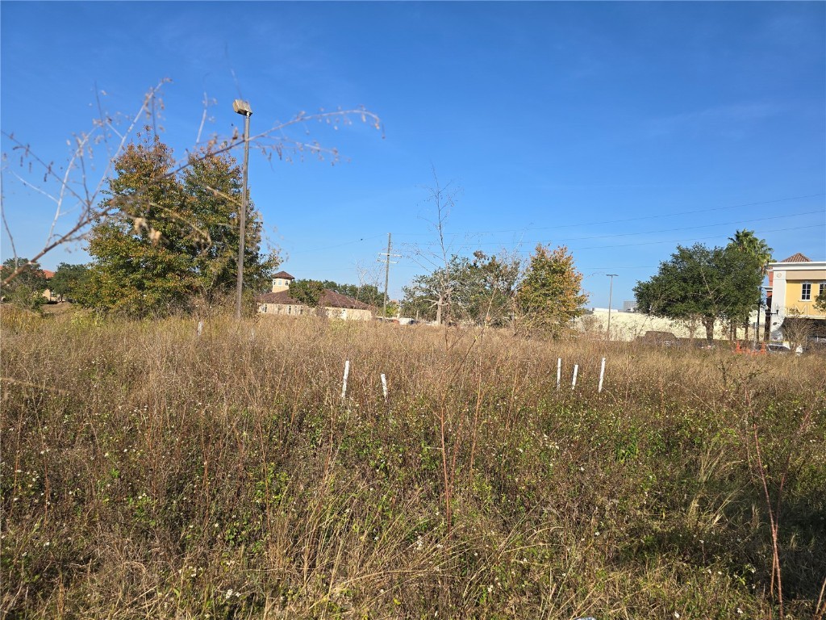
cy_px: 310
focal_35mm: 23
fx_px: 549
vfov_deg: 58.9
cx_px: 413
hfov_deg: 73.9
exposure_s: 1/848
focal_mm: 6.3
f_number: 1.7
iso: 12
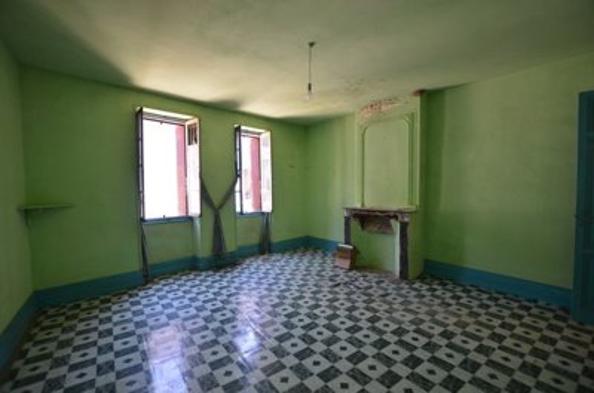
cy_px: 196
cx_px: 297
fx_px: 247
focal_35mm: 15
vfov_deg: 77.1
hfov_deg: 100.5
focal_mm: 10
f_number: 3.5
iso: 500
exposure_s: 1/60
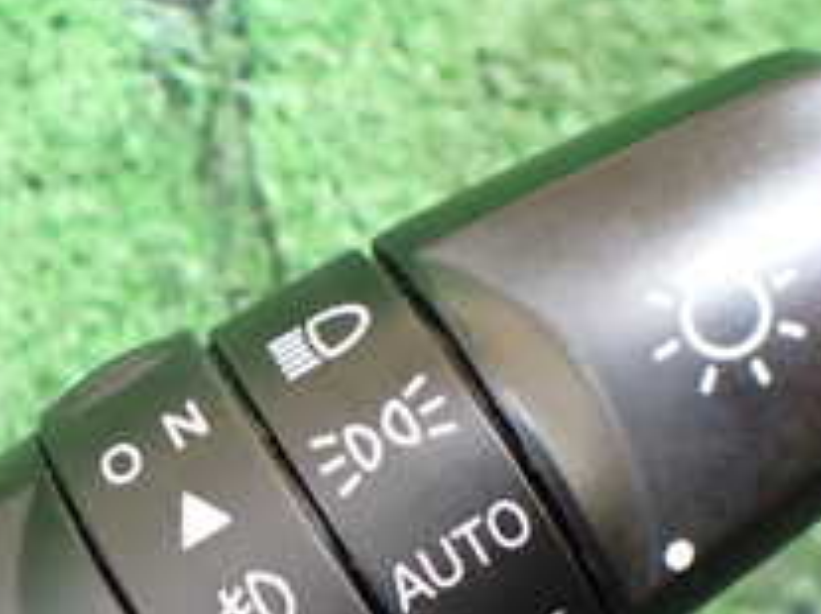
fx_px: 2062
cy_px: 622
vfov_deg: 16.6
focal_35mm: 87
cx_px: 44
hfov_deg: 21.9
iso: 800
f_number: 2.3
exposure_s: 1/50
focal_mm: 5.4
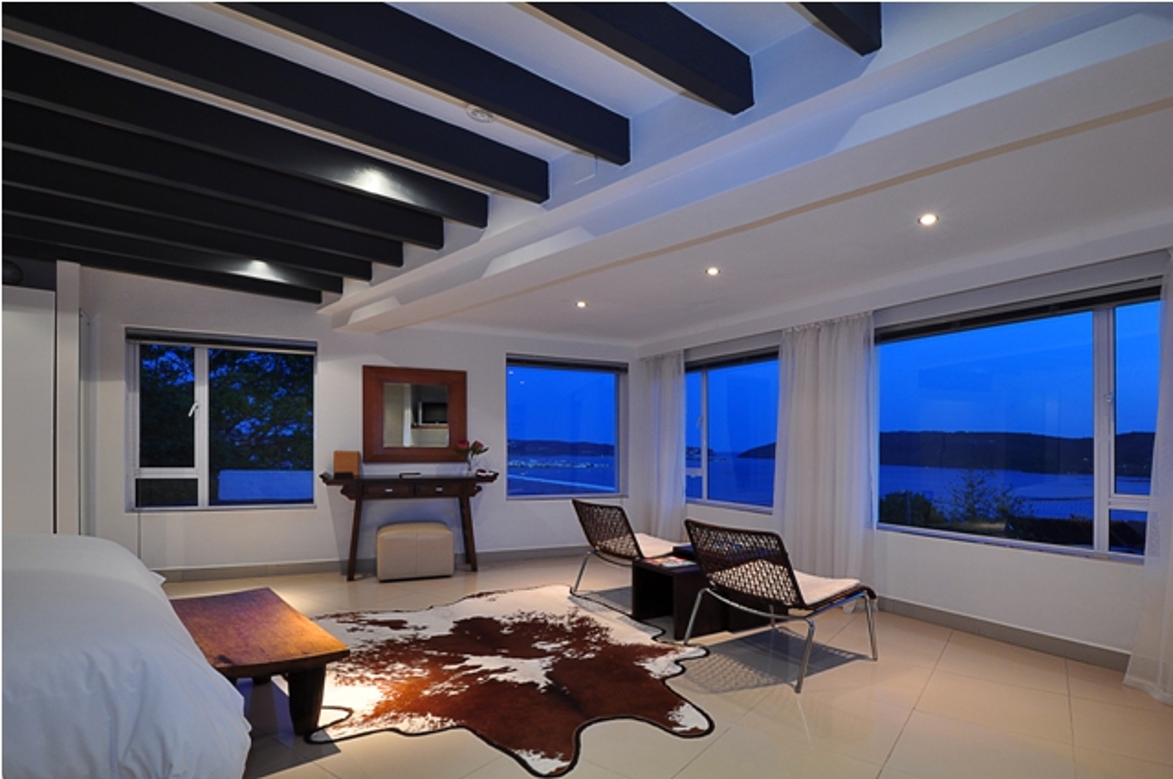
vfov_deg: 77.2
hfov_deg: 100.5
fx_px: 488
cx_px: 586
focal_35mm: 15
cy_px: 390
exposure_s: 2
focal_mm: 10
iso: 200
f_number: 16
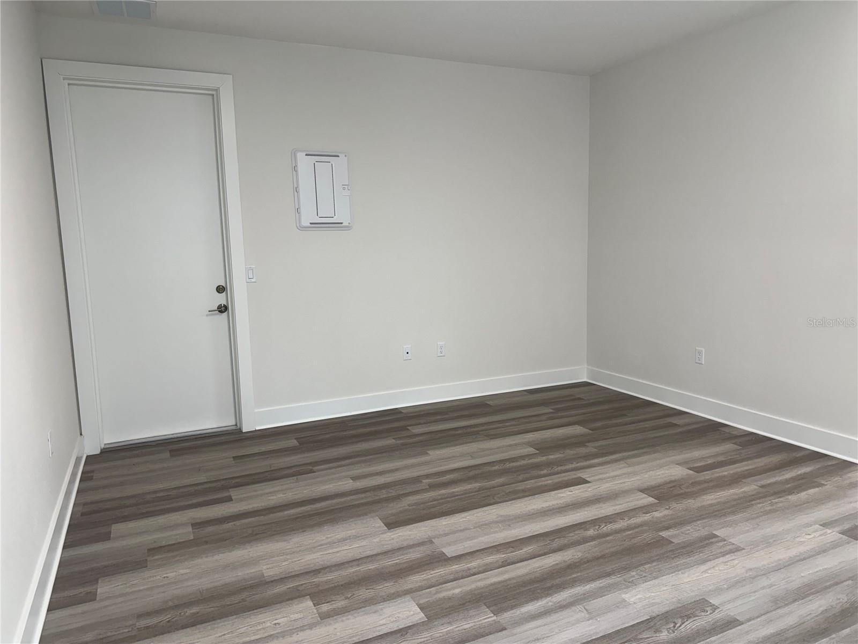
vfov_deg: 56.8
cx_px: 429
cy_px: 322
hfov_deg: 71.6
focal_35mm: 24
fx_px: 595
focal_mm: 6.76
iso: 100
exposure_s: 1/120
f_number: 1.78
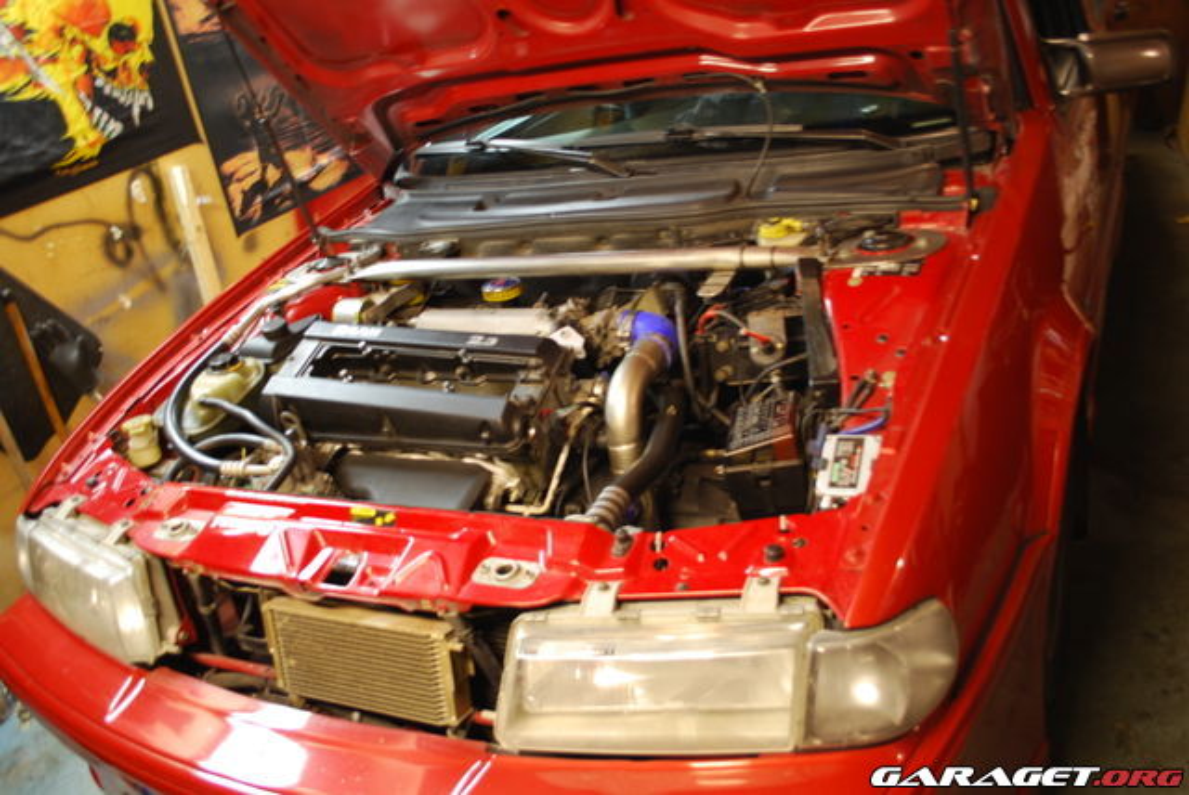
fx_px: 1091
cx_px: 594
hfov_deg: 57.2
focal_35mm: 33
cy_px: 398
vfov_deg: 40.0
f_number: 4
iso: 100
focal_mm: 22
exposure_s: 1/1.6
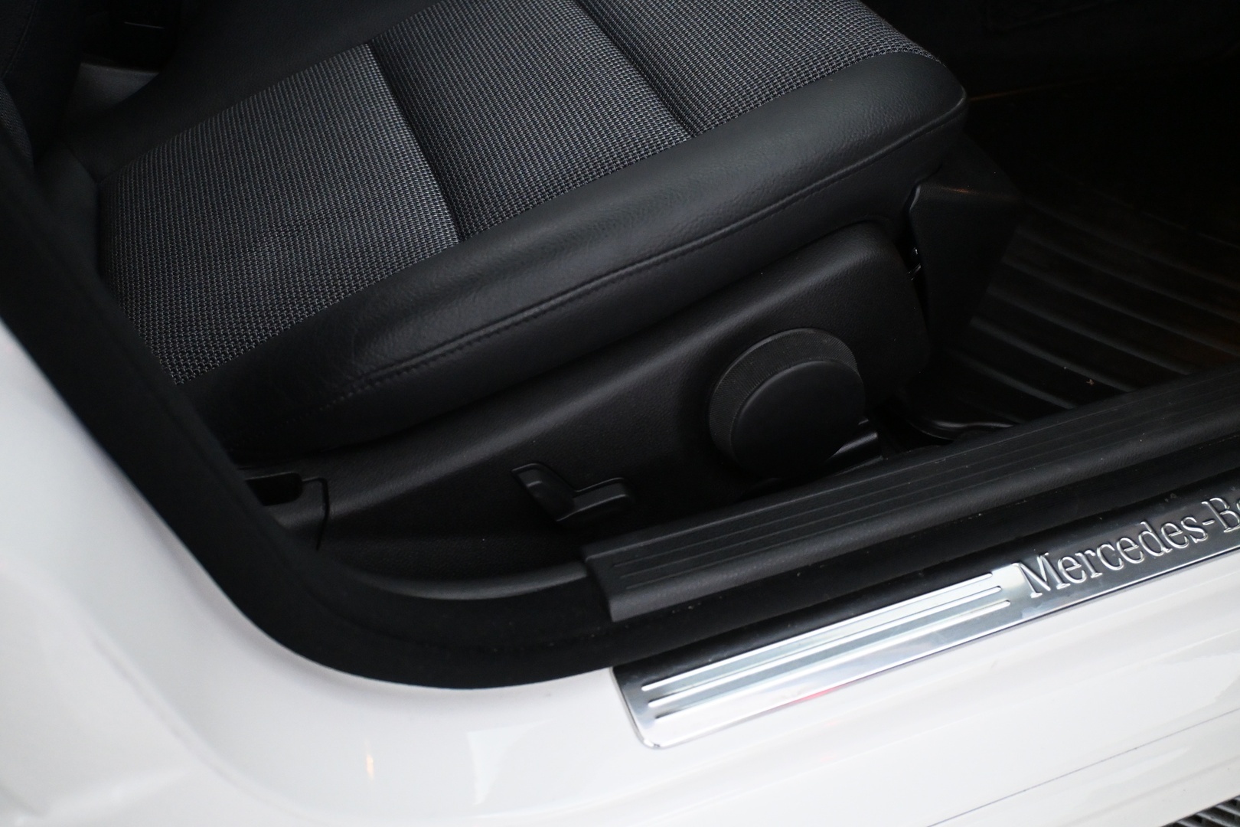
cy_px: 414
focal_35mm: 33
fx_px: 1137
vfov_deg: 40.0
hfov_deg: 57.2
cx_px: 620
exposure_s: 1/60
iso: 4000
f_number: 4
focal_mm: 22
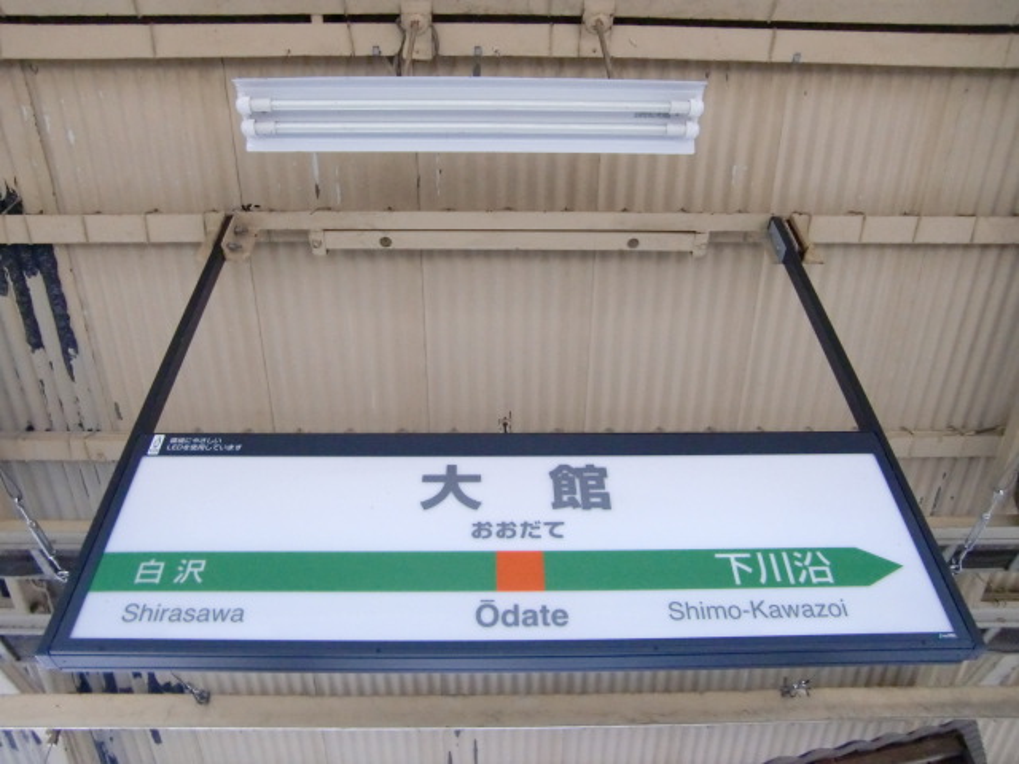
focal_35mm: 28
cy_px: 382
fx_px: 824
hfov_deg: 63.4
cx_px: 510
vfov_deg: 49.7
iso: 800
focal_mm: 4.9
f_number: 2.6
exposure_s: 1/40
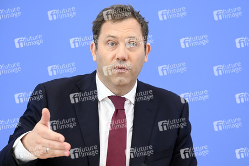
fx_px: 802
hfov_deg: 17.7
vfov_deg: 11.8
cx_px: 124
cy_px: 83
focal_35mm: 116
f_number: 4
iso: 4000
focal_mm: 116
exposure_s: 1/1250
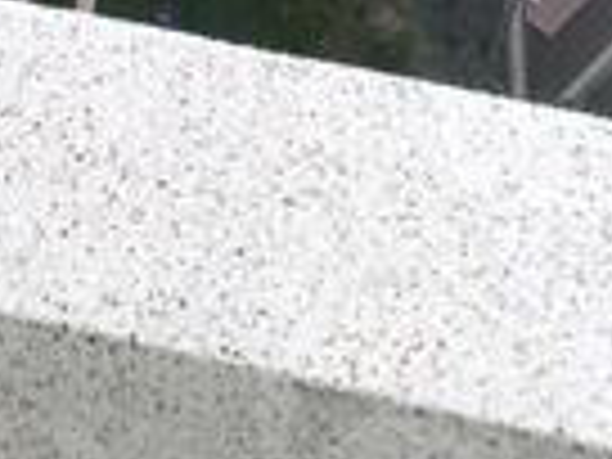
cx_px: -36
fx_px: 3023
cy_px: -778
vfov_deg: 7.8
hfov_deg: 11.4
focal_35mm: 171
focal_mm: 4.15
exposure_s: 1/60
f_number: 2.2
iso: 25
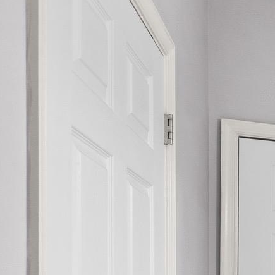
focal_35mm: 64
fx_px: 575
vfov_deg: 25.0
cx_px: 578
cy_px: 304
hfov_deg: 17.3
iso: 640
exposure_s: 1/3
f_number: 8
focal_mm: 16
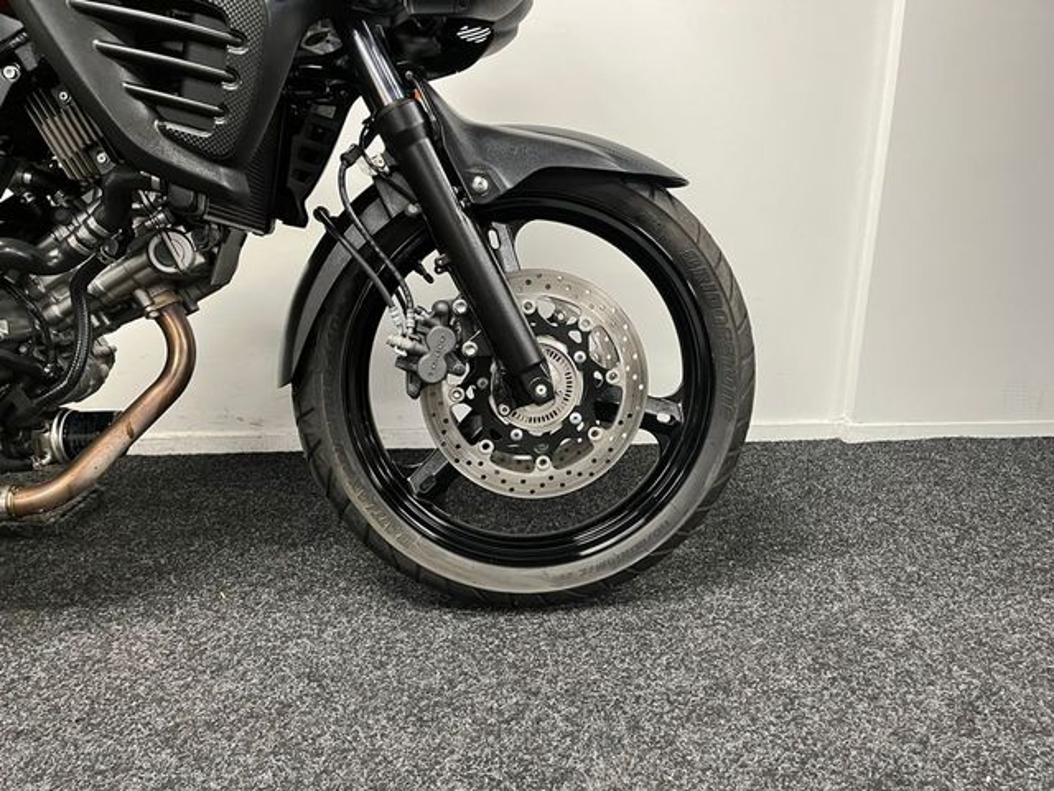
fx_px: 792
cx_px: 527
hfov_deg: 67.3
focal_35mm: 26
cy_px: 396
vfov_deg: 53.1
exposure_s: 1/50
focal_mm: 5.1
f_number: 1.6
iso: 250
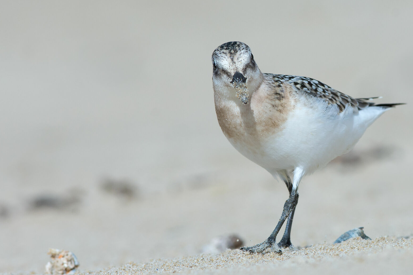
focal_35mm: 692
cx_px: 291
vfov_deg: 2.0
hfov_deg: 3.0
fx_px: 7937
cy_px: 130
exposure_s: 1/2000
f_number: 8
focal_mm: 300
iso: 320
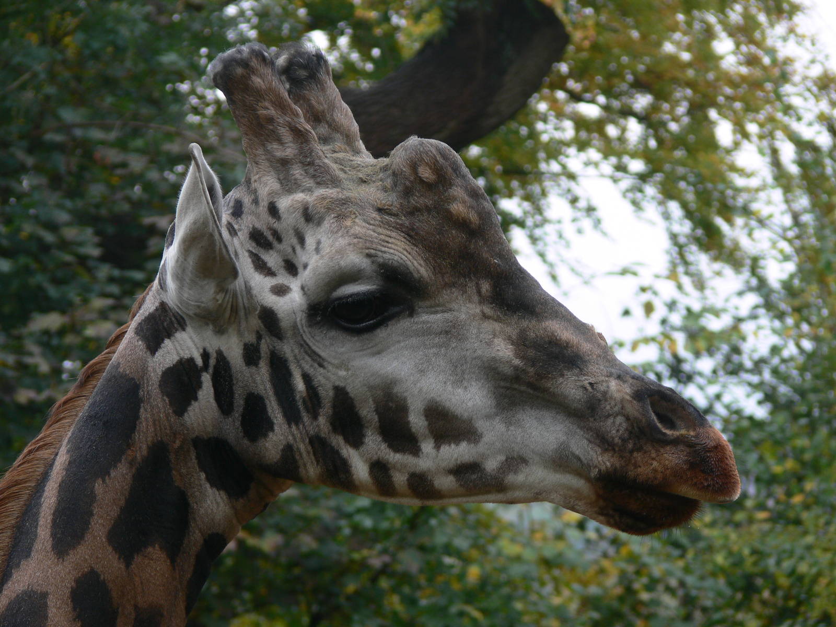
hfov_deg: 8.9
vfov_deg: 6.7
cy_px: 314
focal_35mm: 223
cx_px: 418
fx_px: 5386
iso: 80
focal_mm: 47.1
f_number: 4
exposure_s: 1/100
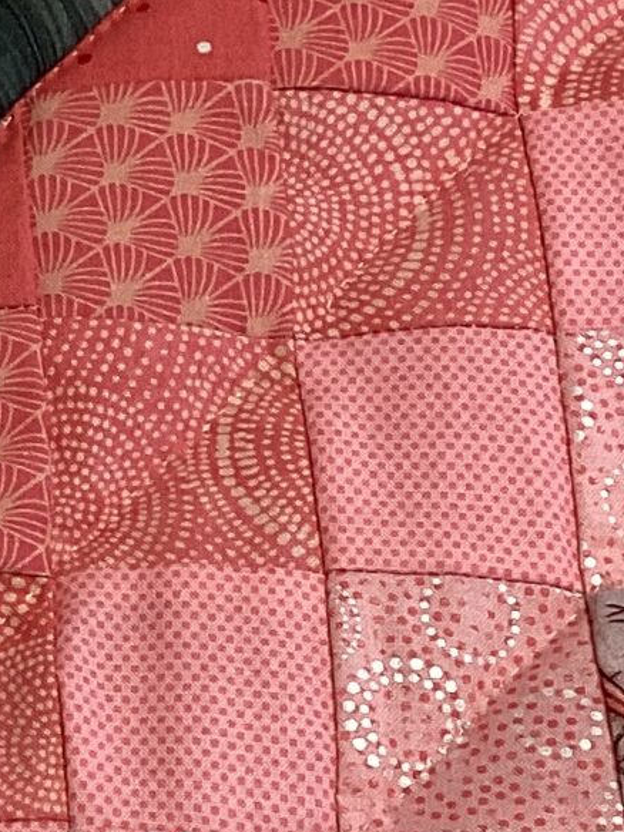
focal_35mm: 136
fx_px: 3269
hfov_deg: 10.7
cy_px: 682
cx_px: -197
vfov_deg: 14.4
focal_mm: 3.3
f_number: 2.4
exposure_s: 1/60
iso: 64
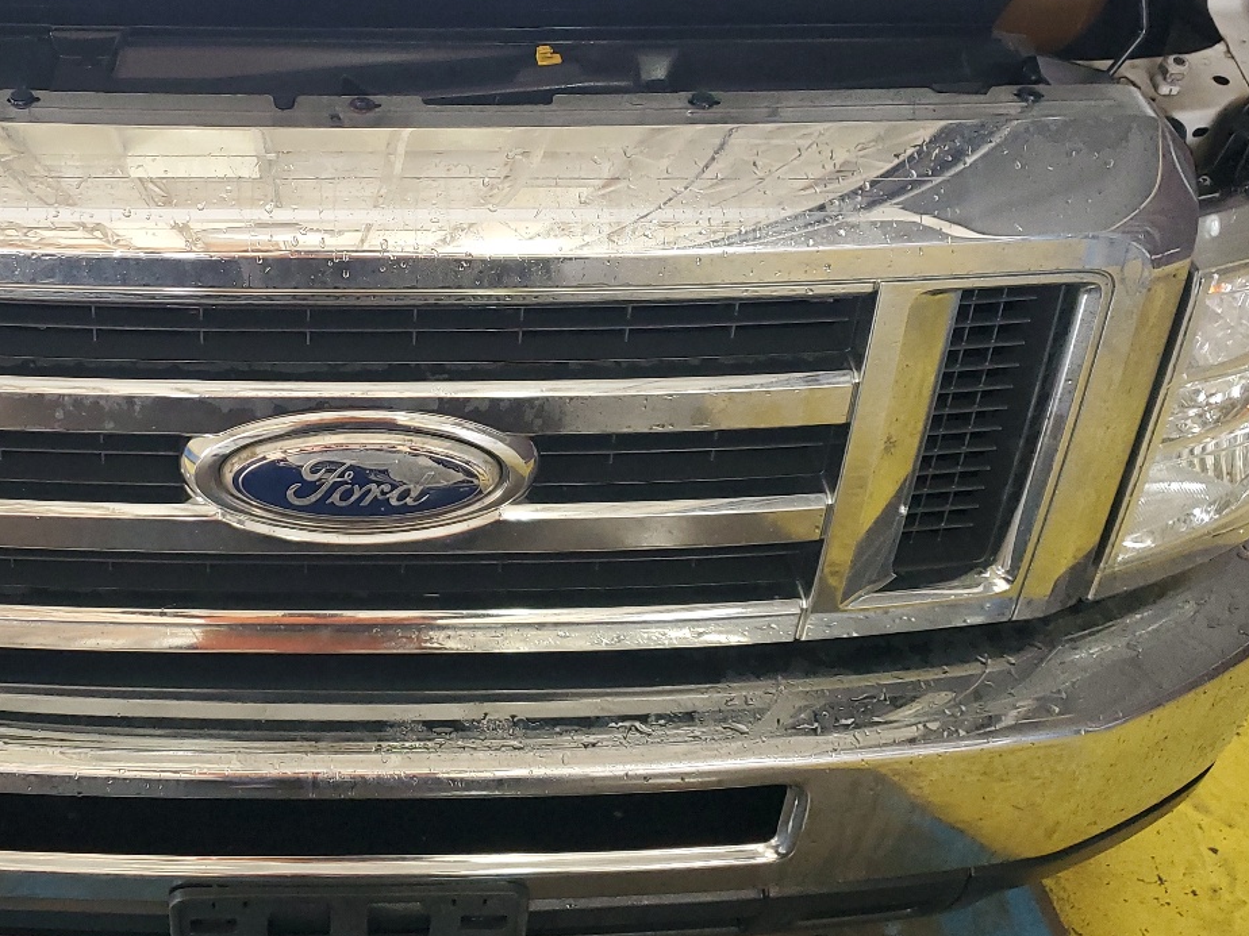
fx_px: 1624
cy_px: 380
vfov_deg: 32.1
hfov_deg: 41.1
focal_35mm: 45
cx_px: 343
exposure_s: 1/60.2
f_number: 1.5
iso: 156
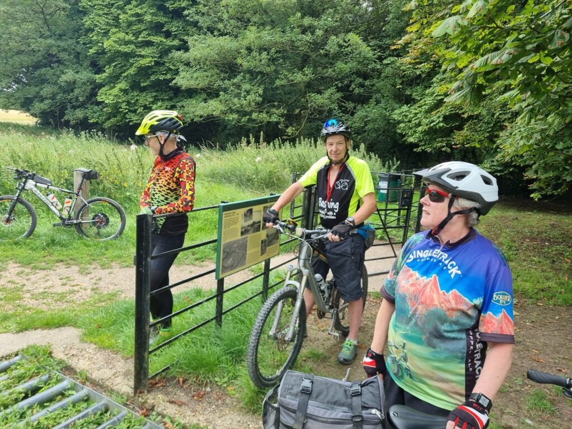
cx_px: 286
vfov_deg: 53.1
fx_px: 430
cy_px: 214
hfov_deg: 67.3
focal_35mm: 26
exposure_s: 1/530
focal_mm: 5.4
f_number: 1.8
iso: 50
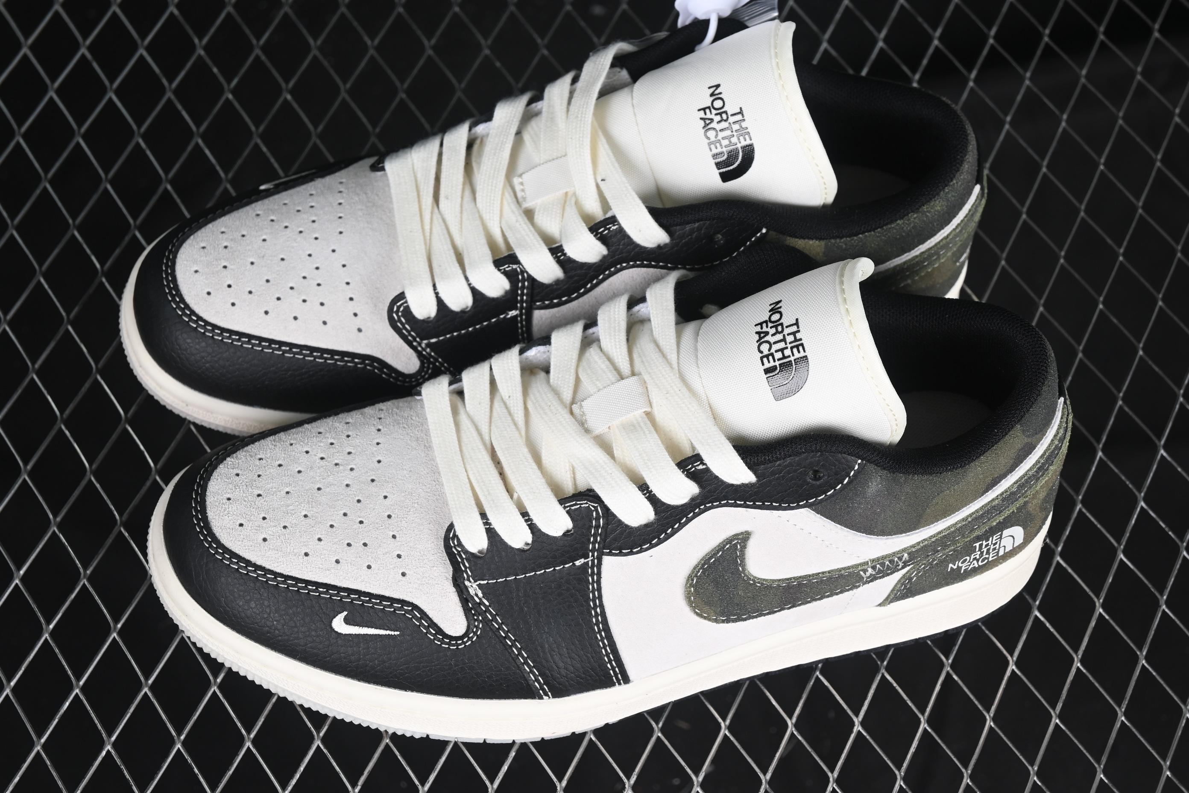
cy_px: 396
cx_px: 594
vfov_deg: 18.2
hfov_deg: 27.0
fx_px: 2477
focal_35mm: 75
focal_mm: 50
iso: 160
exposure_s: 1/60
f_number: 7.1
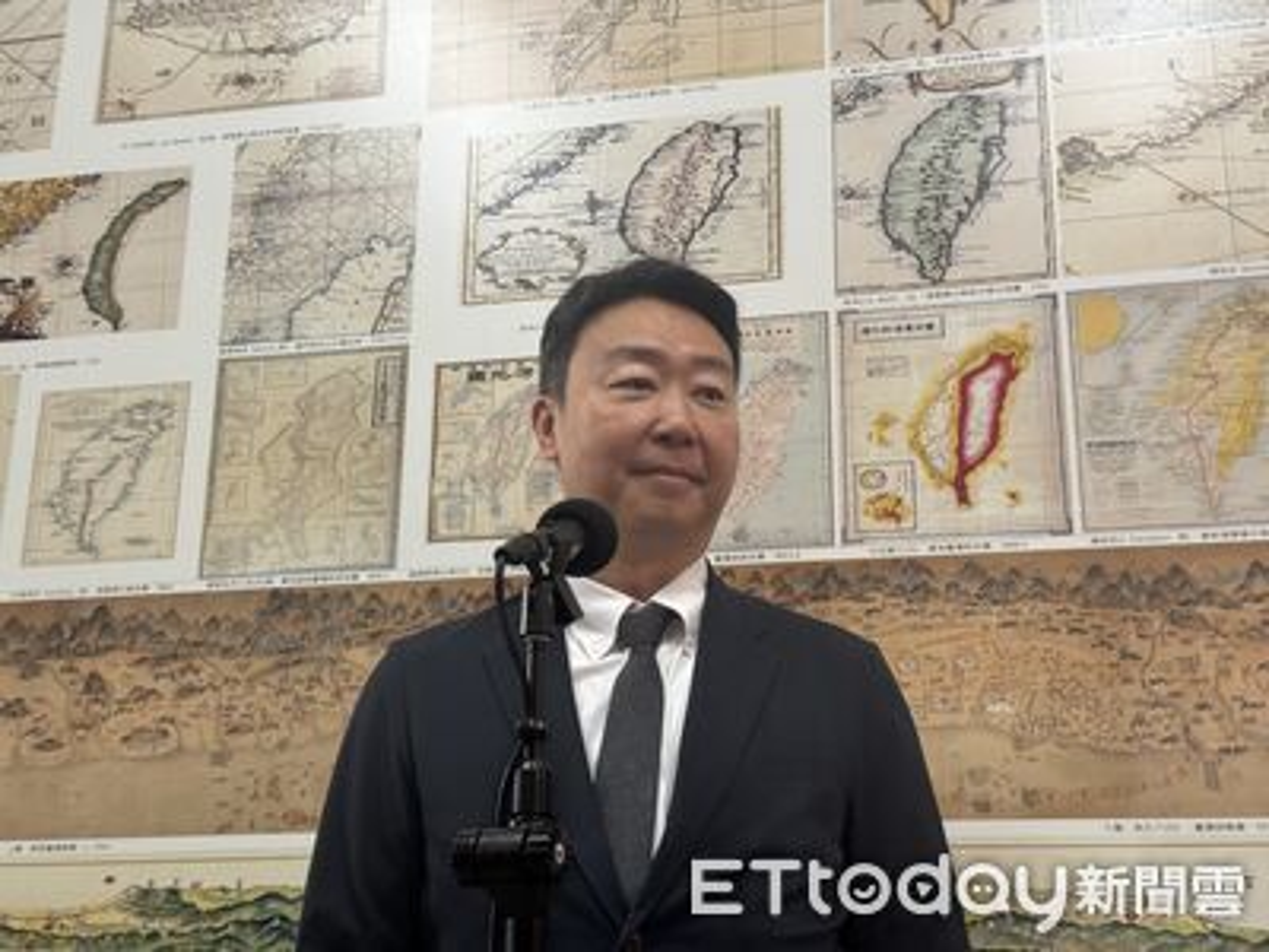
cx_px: 634
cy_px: 476
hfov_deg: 39.7
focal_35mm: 48
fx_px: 1760
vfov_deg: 30.3
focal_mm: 6.76
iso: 125
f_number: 1.78
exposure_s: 1/59
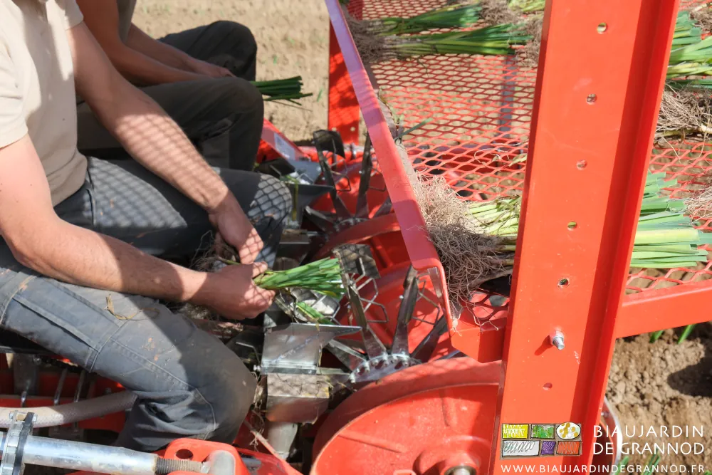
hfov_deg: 43.6
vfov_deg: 29.9
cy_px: 238
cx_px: 356
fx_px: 890
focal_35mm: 45
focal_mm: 30.2
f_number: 8
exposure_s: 1/320
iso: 320
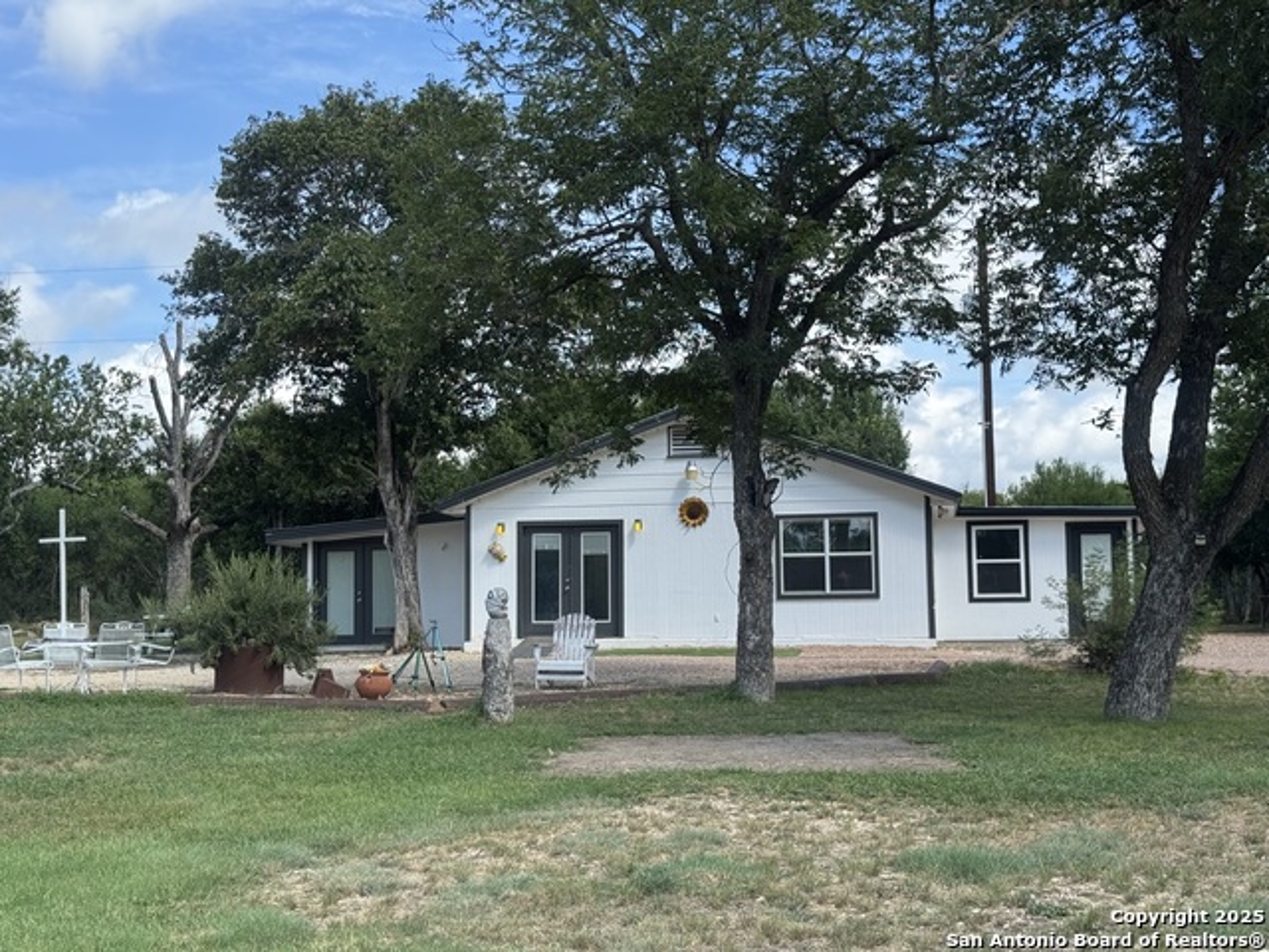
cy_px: 476
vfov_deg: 30.3
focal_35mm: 48
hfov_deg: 39.7
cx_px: 634
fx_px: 1760
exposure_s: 1/2110
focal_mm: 6.76
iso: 64
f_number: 1.78
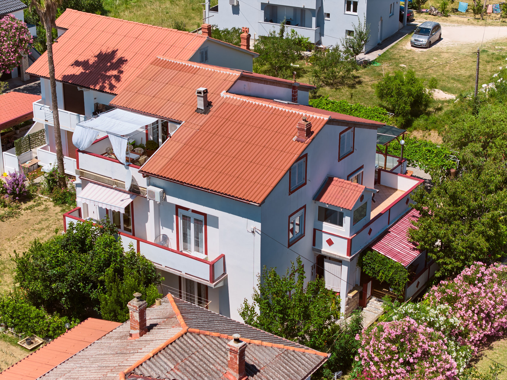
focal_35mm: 70
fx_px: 1025
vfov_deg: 21.0
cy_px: 190
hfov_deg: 27.8
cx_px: 254
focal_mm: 19.35
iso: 160
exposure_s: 1/2000
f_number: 2.8
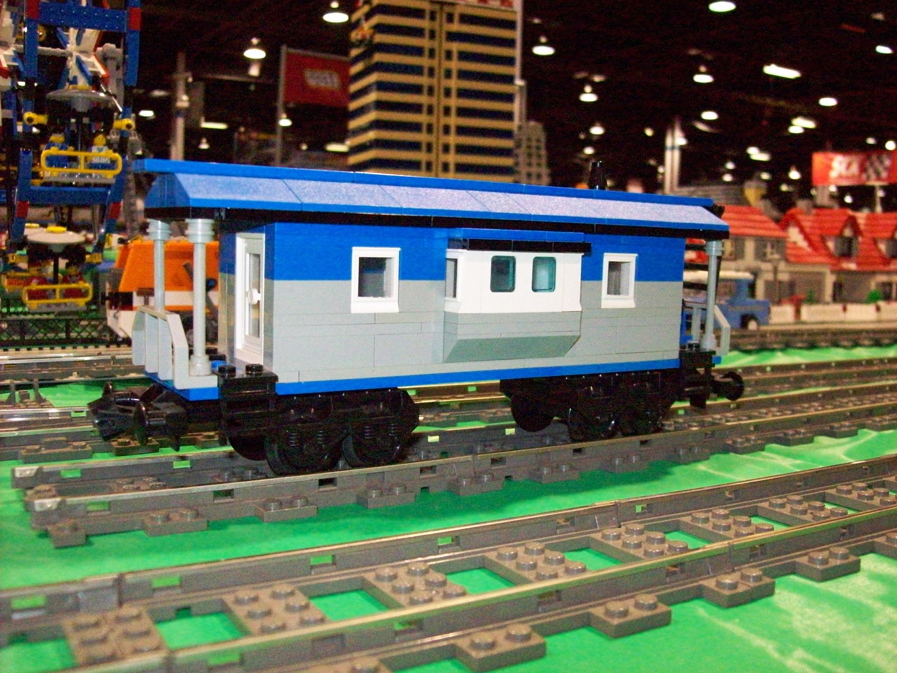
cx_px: 448
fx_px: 933
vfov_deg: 39.7
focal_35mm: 36
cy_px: 336
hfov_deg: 51.4
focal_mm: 6
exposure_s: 1/128
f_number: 2.7
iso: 800
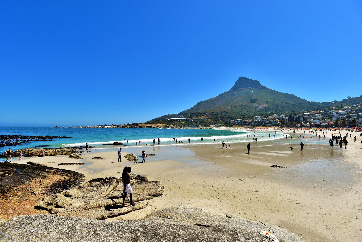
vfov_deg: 70.5
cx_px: 181
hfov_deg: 93.3
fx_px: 171
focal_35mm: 17
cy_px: 121
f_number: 8
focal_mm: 17
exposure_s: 1/250
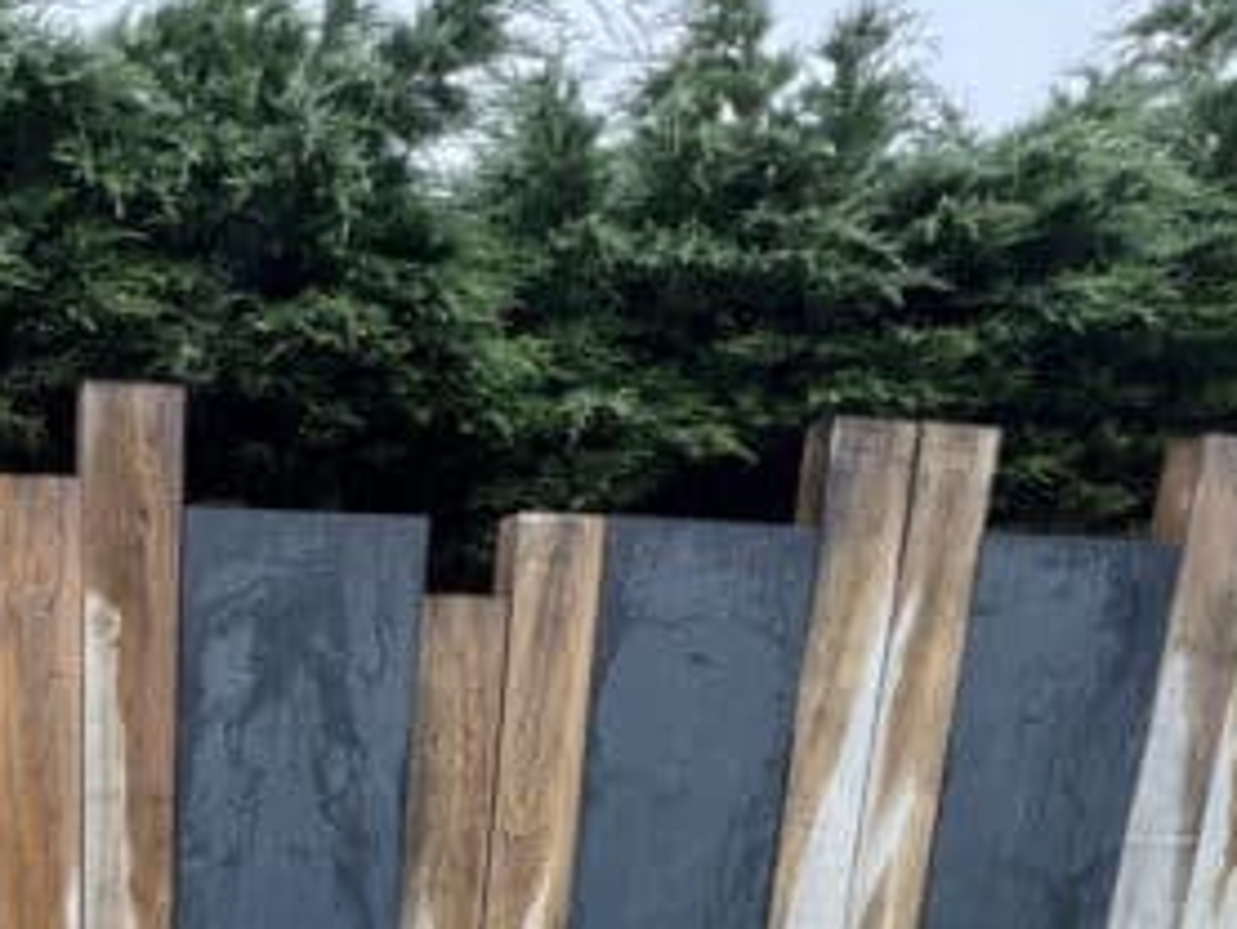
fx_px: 1287
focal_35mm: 36
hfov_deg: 44.9
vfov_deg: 32.0
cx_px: 49
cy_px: 1152
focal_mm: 1.57
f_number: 1.8
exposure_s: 1/134
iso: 32
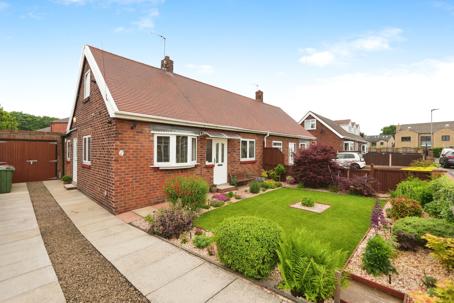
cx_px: 227
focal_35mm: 16
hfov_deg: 97.6
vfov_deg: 74.6
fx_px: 199
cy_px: 152
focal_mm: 10.5
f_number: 4
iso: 320
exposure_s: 1/640
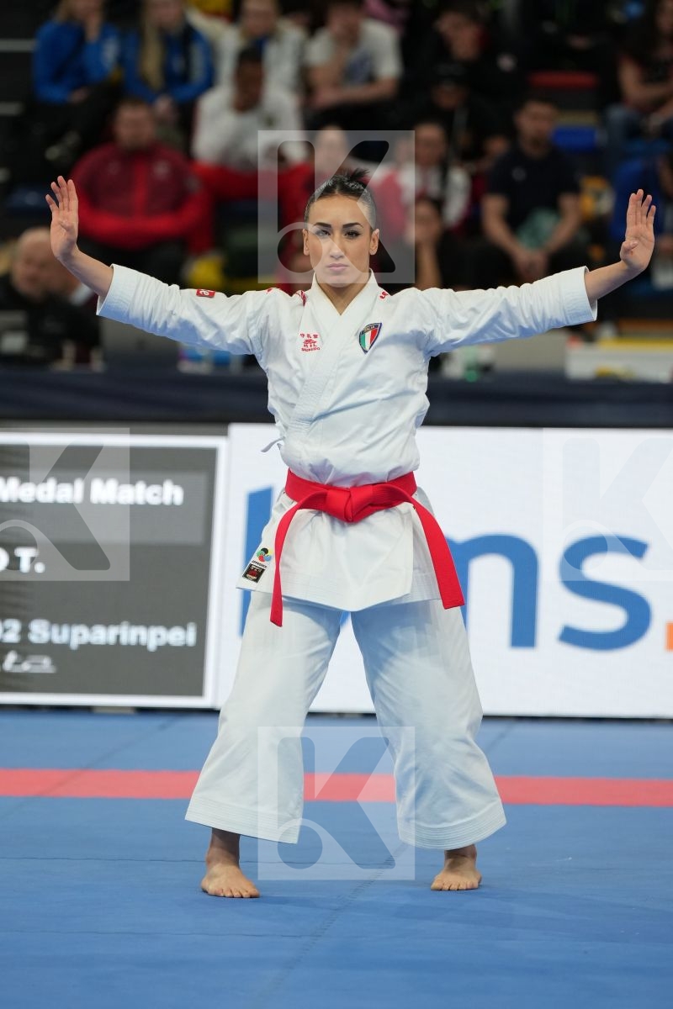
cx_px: 336
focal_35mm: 234
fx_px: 6561
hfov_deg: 5.9
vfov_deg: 8.8
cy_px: 504
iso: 1000
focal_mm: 156
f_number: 2.8
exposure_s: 1/500
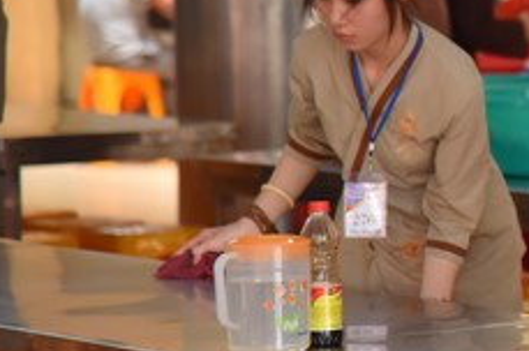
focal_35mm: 341
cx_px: 707
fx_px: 5004
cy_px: 77
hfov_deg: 6.0
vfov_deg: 4.0
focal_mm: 120
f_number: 4
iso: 800
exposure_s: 1/160
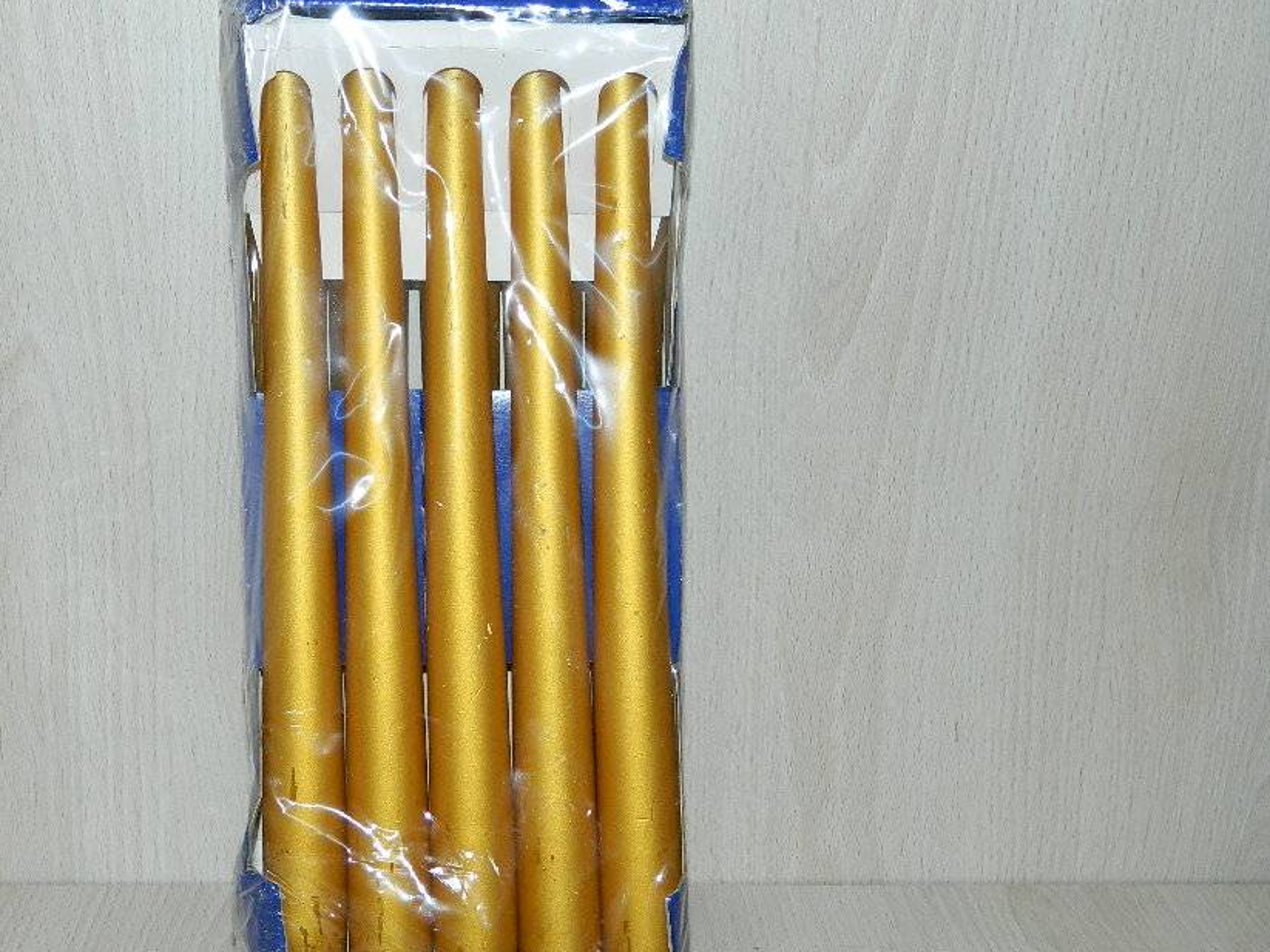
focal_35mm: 51
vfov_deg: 28.5
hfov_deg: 37.3
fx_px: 1871
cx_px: 492
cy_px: 537
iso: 200
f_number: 3.5
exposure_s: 1/40
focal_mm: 7.3
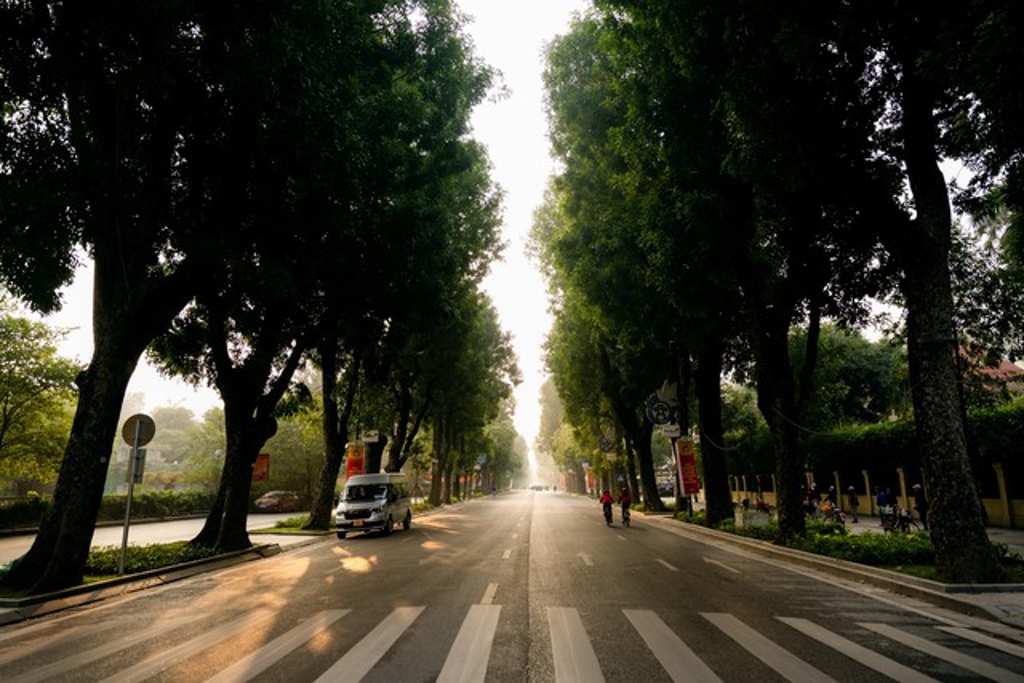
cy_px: 342
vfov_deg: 53.2
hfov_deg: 73.7
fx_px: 683
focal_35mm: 24
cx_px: 512
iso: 160
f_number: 2.8
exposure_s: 1/320
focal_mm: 24
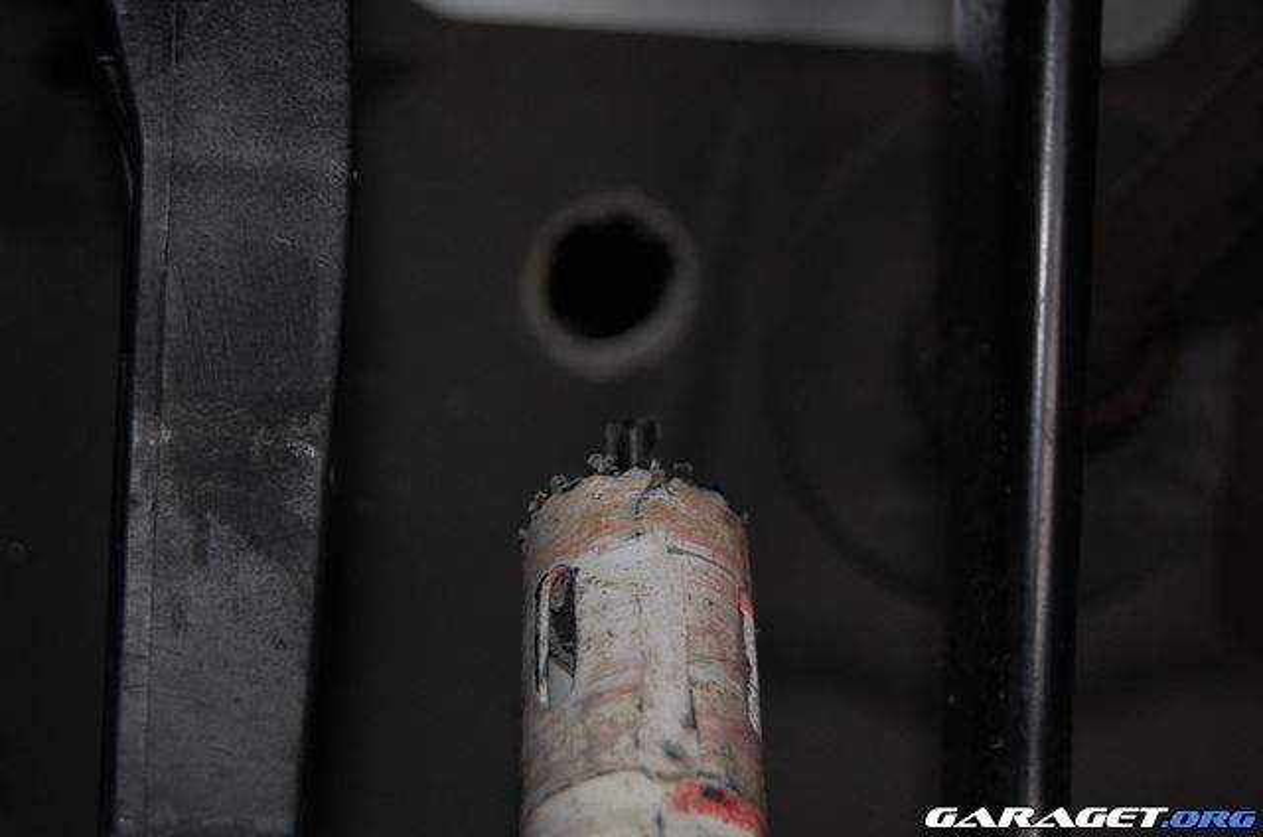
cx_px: 632
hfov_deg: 24.7
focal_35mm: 82
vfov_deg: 16.5
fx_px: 2889
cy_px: 418
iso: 400
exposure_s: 1/60
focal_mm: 55
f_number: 5.6
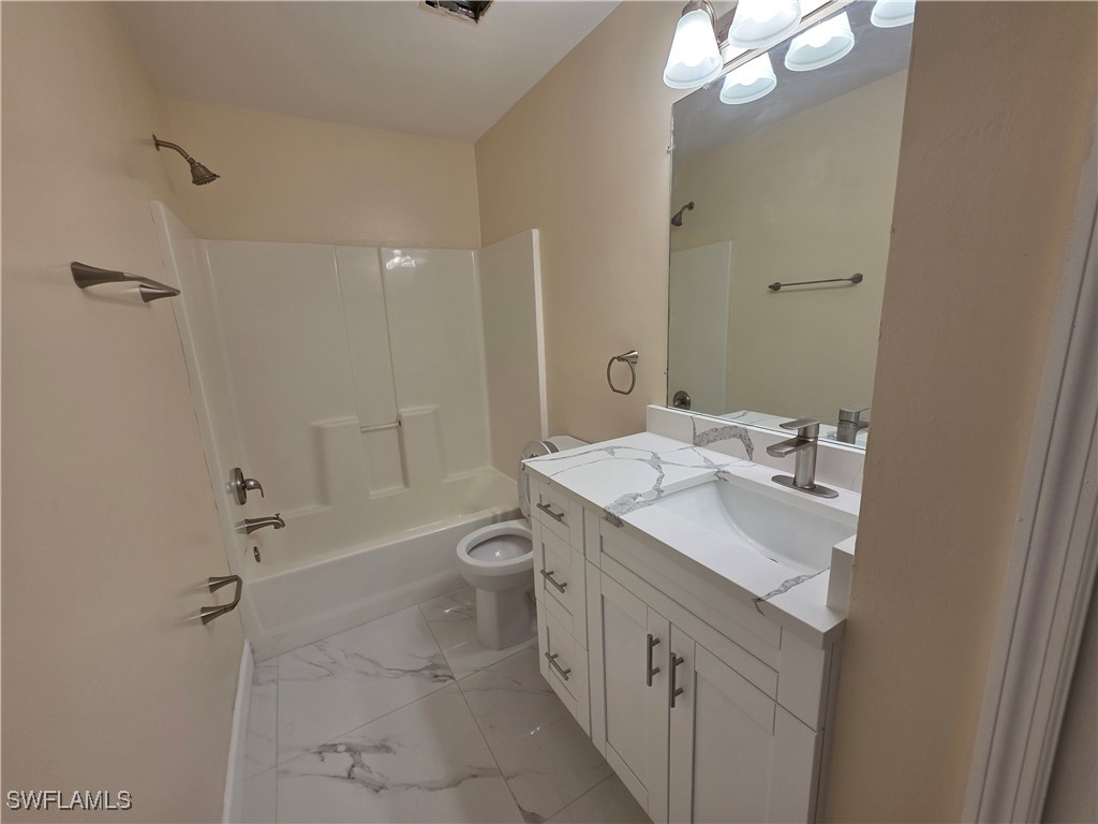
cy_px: 412
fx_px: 412
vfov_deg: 89.9
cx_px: 549
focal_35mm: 13
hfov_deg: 106.2
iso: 100
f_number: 1.9
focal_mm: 2.2
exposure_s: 1/120
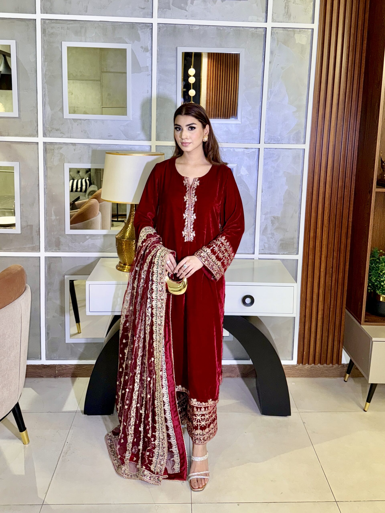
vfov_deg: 71.6
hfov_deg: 56.8
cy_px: 256
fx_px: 356
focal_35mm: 24
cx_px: 192
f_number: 1.78
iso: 80
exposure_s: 1/26
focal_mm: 6.76
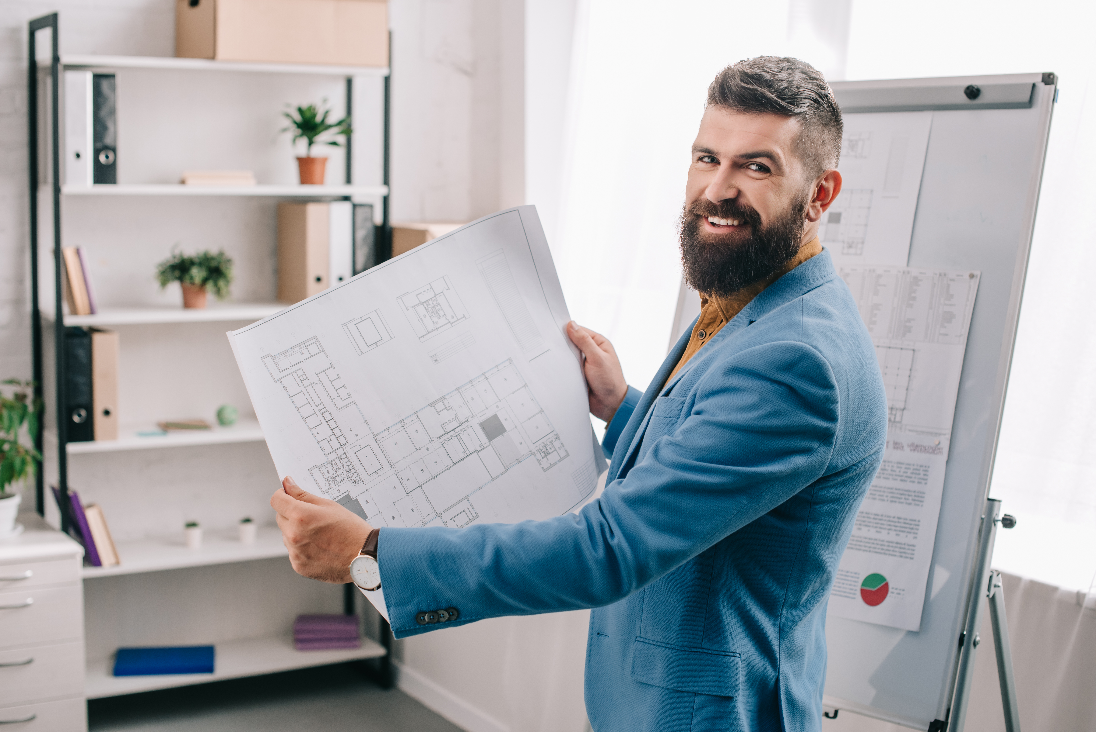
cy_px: 366
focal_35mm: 50
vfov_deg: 27.0
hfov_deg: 39.6
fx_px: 1523
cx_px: 548
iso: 320
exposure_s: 1/200
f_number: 4
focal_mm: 50
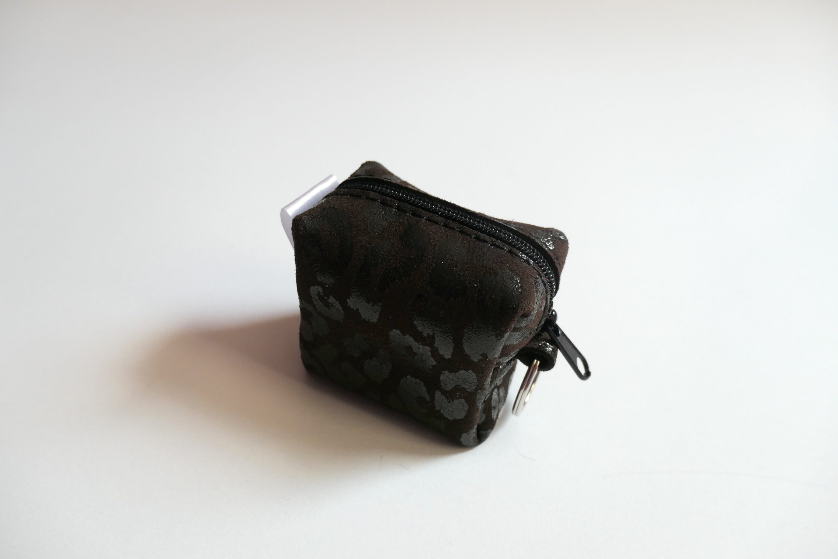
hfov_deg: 71.5
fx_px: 582
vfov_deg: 51.3
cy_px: 279
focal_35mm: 25
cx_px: 429
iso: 200
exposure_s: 1/320
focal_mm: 8.8
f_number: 3.3
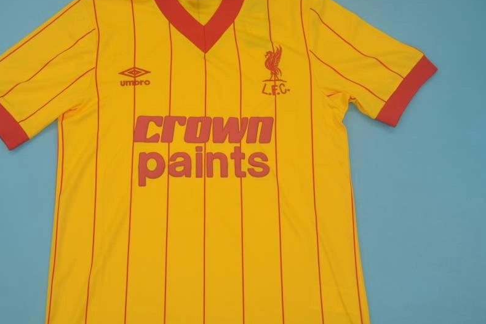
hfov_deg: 47.2
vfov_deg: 32.6
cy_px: 173
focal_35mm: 41
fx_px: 554
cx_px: 203
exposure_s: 1/200
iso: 200
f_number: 4
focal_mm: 20
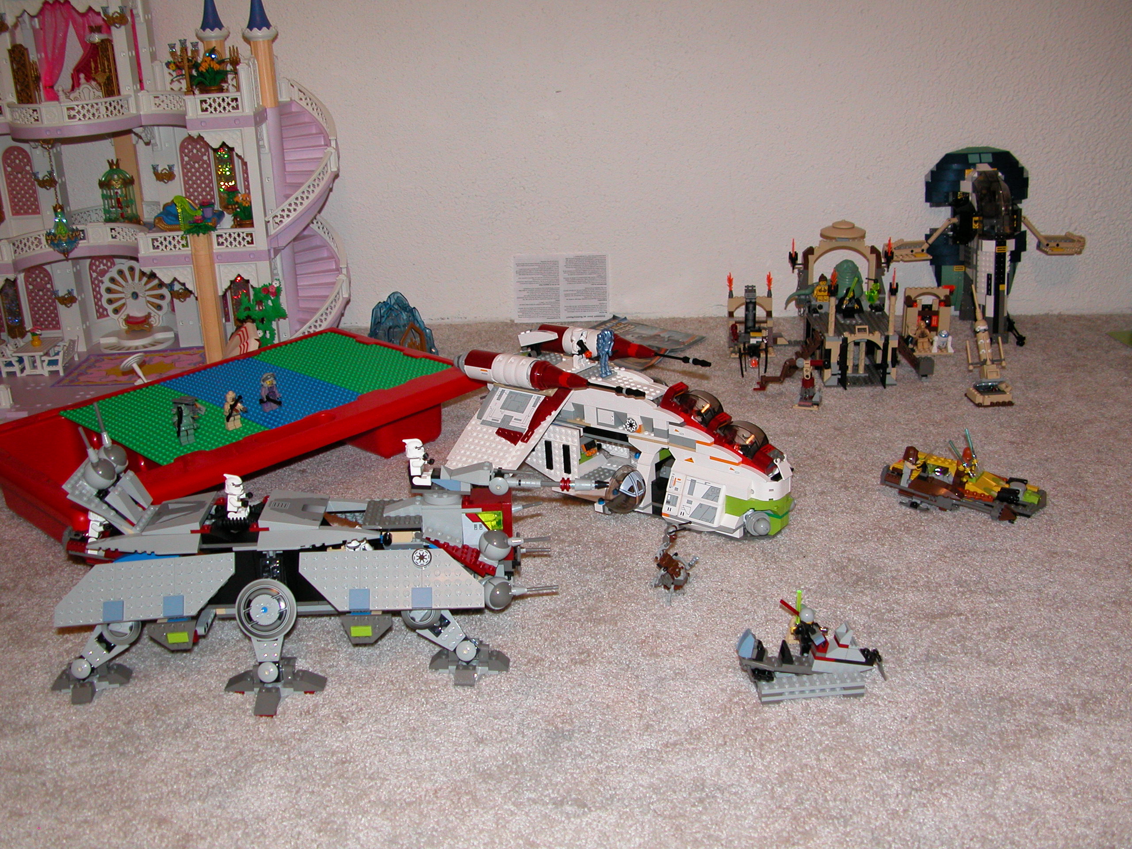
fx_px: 1145
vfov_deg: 40.7
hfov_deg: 52.6
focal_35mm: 35
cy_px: 424
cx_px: 566
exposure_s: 1/60
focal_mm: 9.2
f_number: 2.8
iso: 200
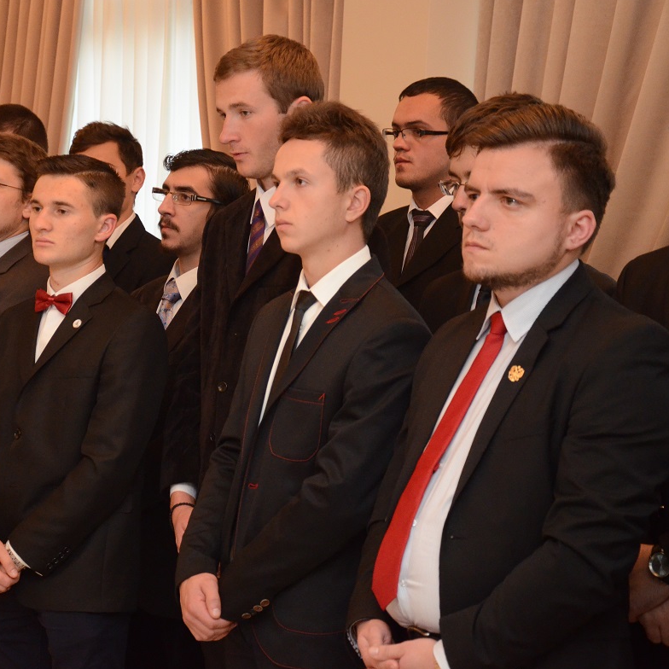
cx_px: 161
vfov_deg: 19.8
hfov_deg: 19.6
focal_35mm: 88
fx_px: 1916
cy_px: 336
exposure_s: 1/60
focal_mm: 45
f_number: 4.8
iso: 2500
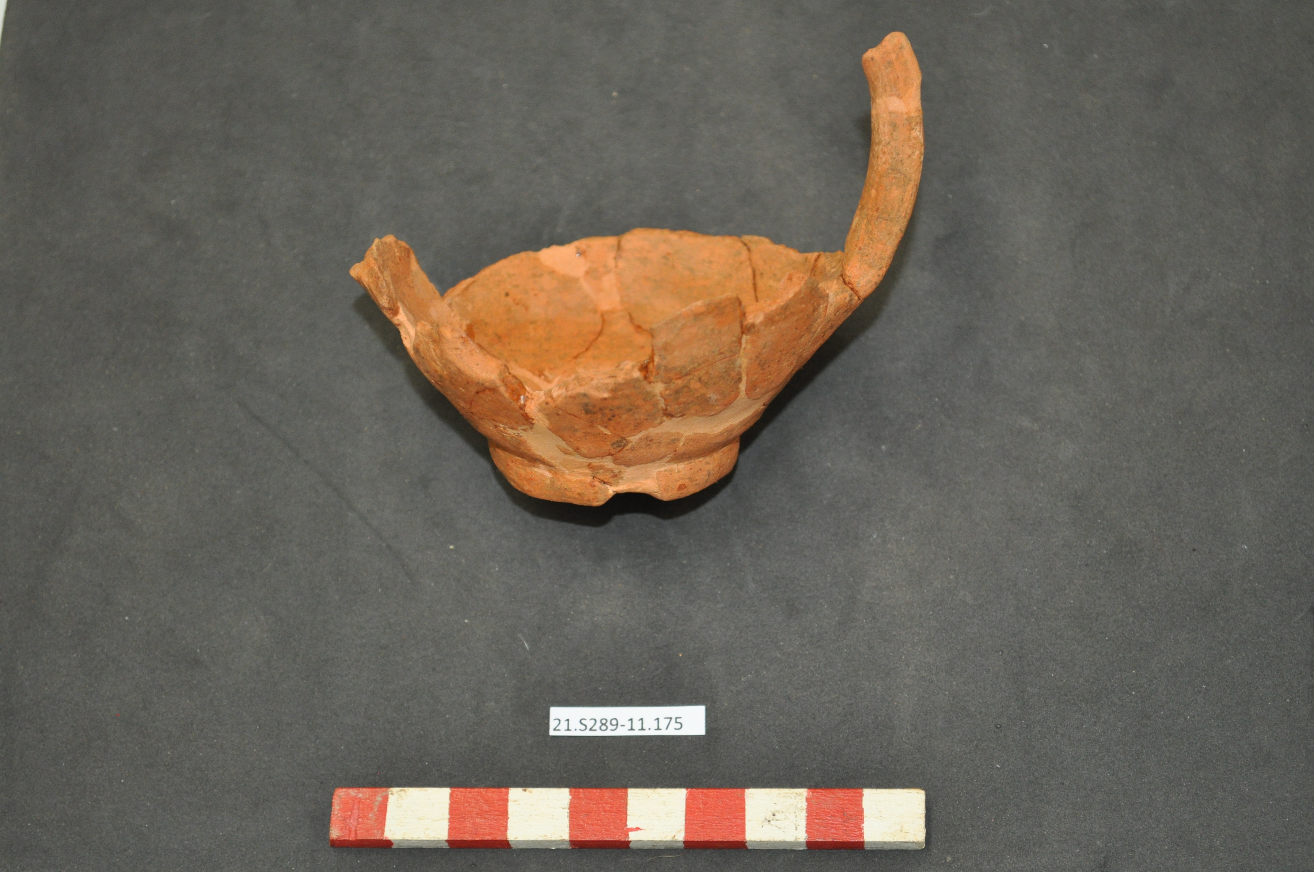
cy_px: 436
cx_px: 657
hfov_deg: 26.0
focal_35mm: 78
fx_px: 2844
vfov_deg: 17.4
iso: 800
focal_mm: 52
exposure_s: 1/60
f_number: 5.6
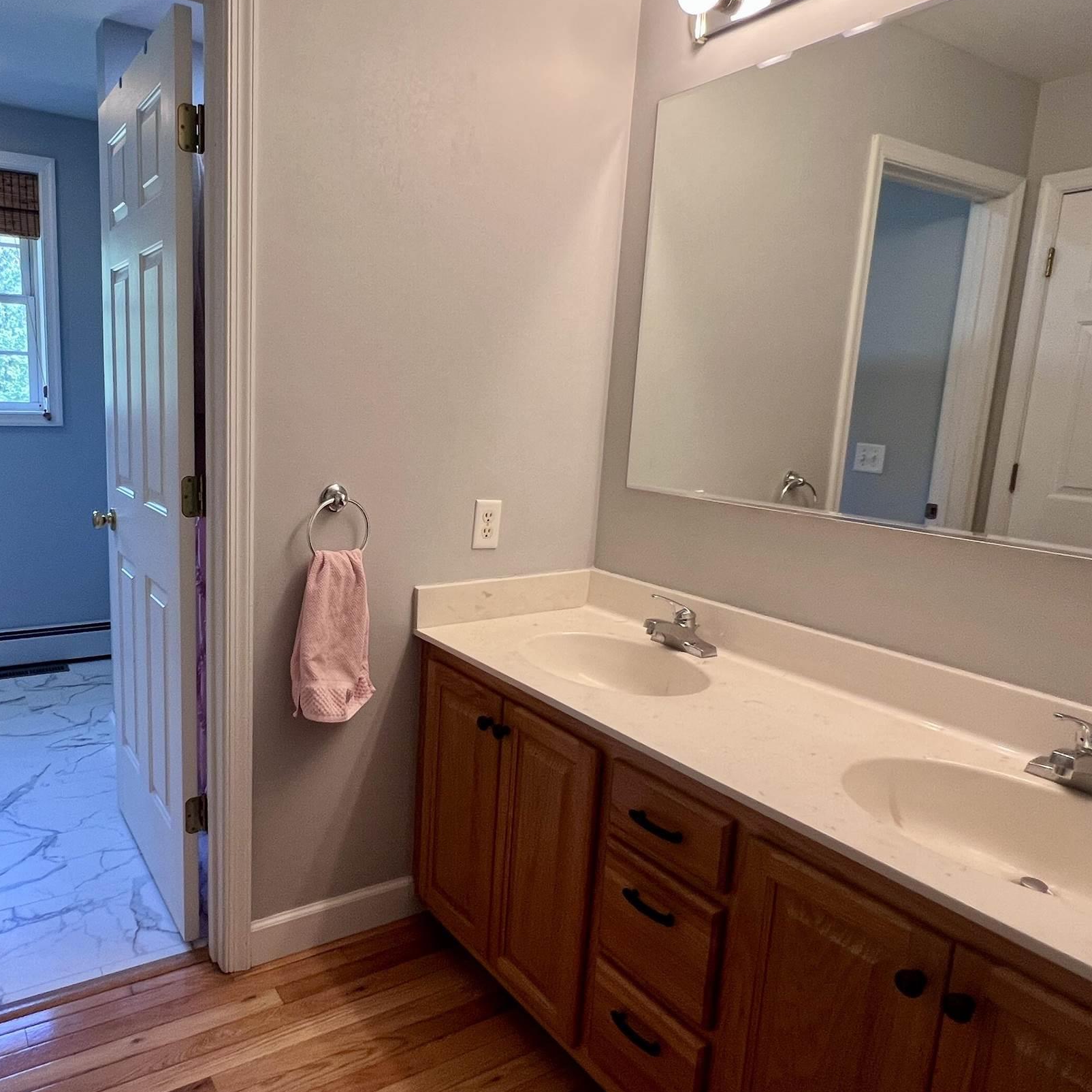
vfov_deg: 69.6
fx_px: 785
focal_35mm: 22
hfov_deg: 68.2
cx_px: 388
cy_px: 545
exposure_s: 1/120
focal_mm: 1.57
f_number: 1.8
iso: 125
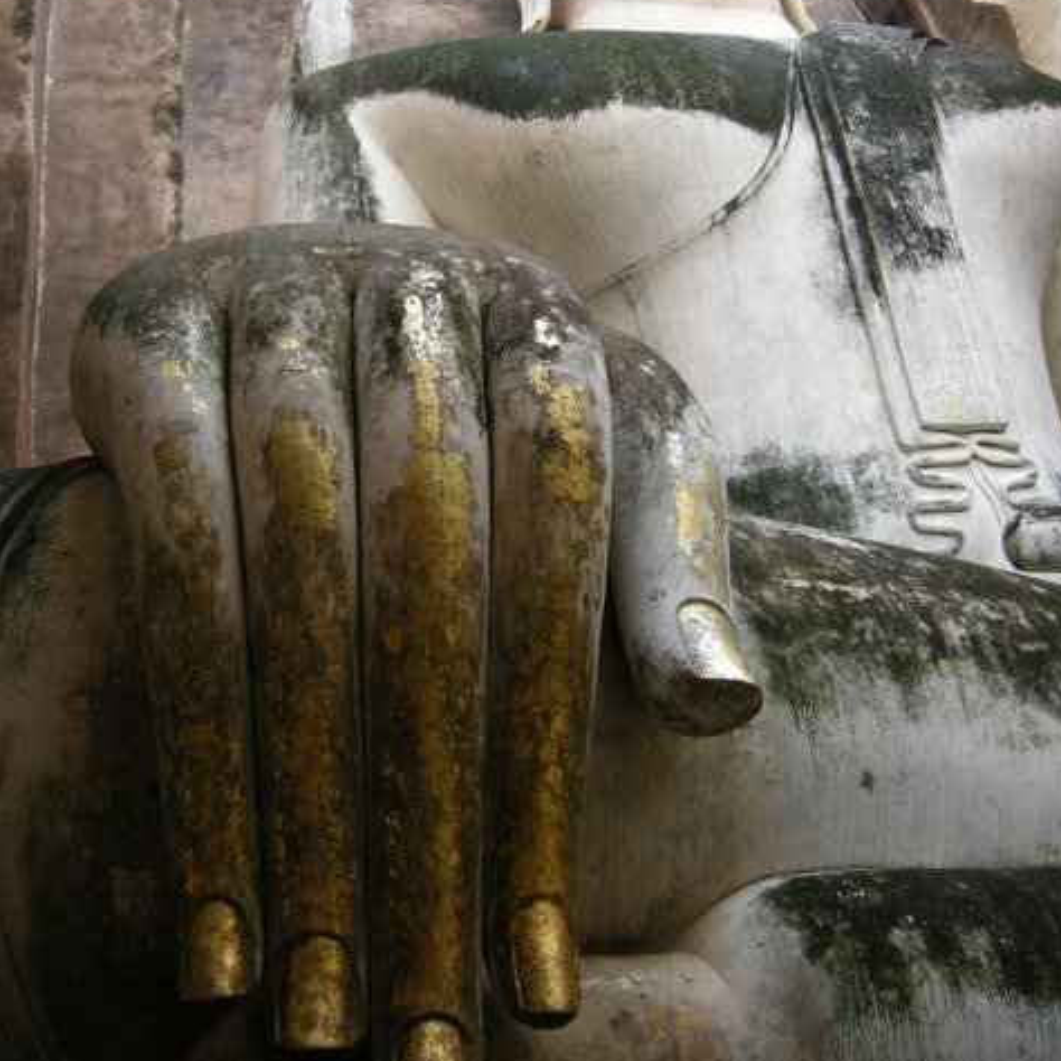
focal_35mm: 43
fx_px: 1491
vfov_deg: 38.9
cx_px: 533
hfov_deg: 39.2
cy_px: 396
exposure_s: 1/40.6
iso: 64
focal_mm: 7.5
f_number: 2.7
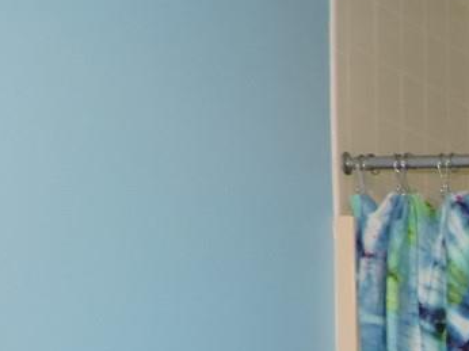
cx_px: 863
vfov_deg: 12.3
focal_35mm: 111
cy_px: 618
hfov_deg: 15.2
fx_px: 1503
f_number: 3
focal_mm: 4.3
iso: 200
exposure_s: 1/30
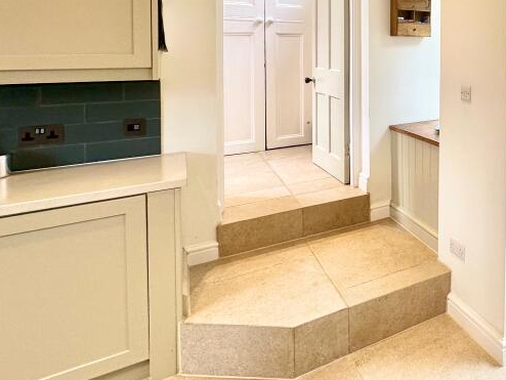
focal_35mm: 29
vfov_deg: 45.1
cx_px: 502
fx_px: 424
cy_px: 59
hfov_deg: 50.4
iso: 80
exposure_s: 1/100
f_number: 2.2
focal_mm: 2.22
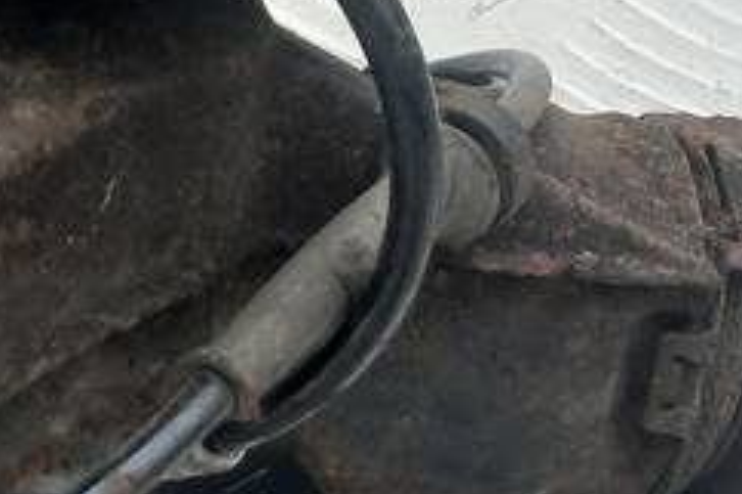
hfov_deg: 17.5
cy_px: 420
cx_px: -215
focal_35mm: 110
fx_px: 2266
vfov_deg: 12.4
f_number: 1.8
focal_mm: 4.6
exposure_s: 1/108
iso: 25
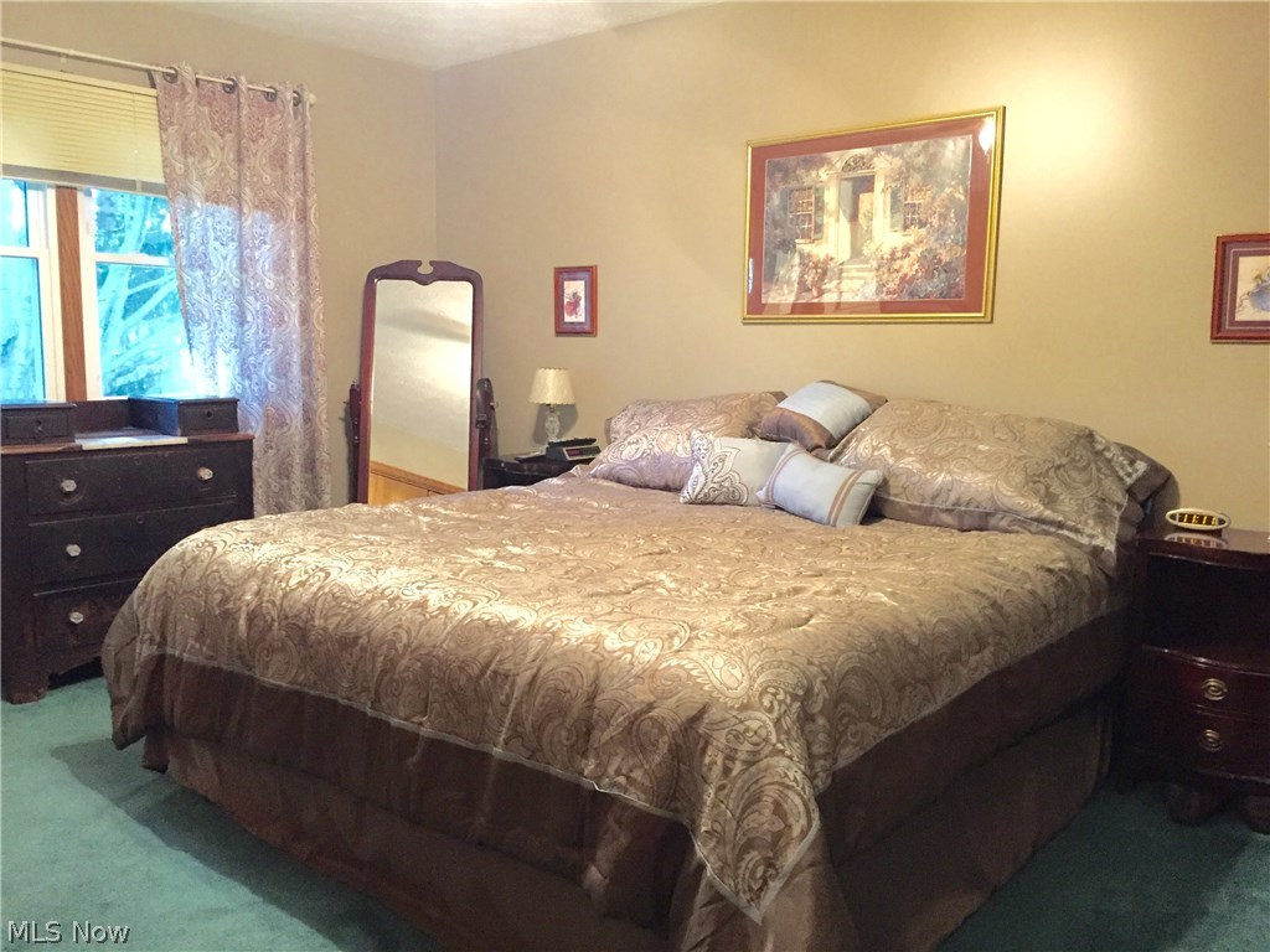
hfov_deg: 61.7
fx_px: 1064
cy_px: 476
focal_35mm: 29
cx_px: 635
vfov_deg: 48.2
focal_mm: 4.15
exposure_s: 1/25
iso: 250
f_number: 2.2
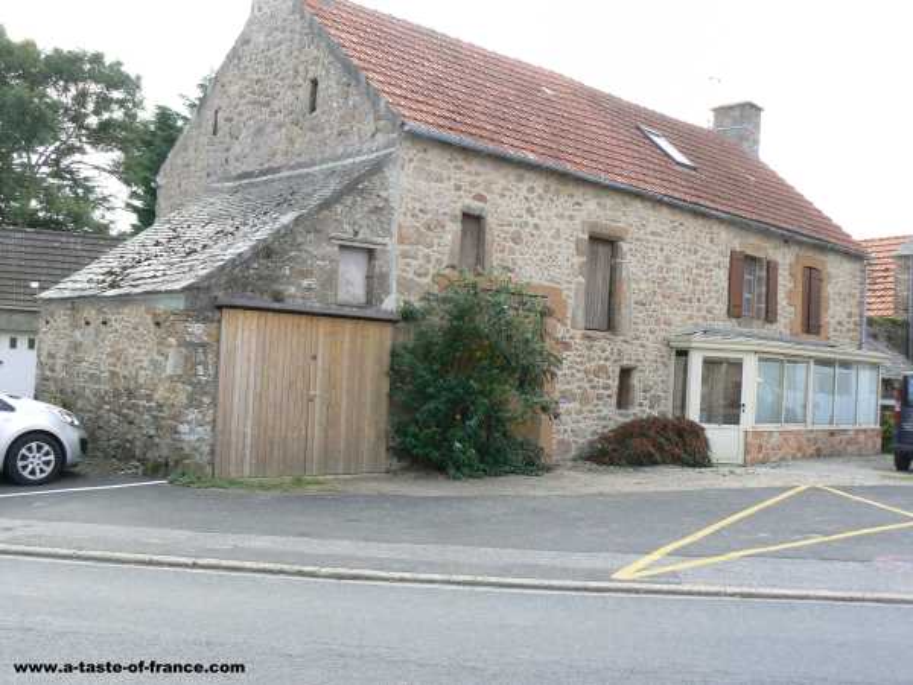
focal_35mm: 36
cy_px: 342
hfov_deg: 51.4
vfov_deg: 39.7
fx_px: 950
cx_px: 456
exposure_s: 1/100
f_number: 5.6
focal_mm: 6
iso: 80
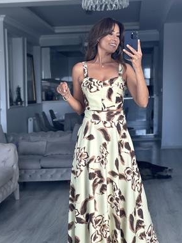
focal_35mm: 64
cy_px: 140
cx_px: 109
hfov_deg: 22.9
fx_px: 449
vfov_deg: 30.2
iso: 125
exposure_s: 1/152
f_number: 1.78
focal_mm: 6.86
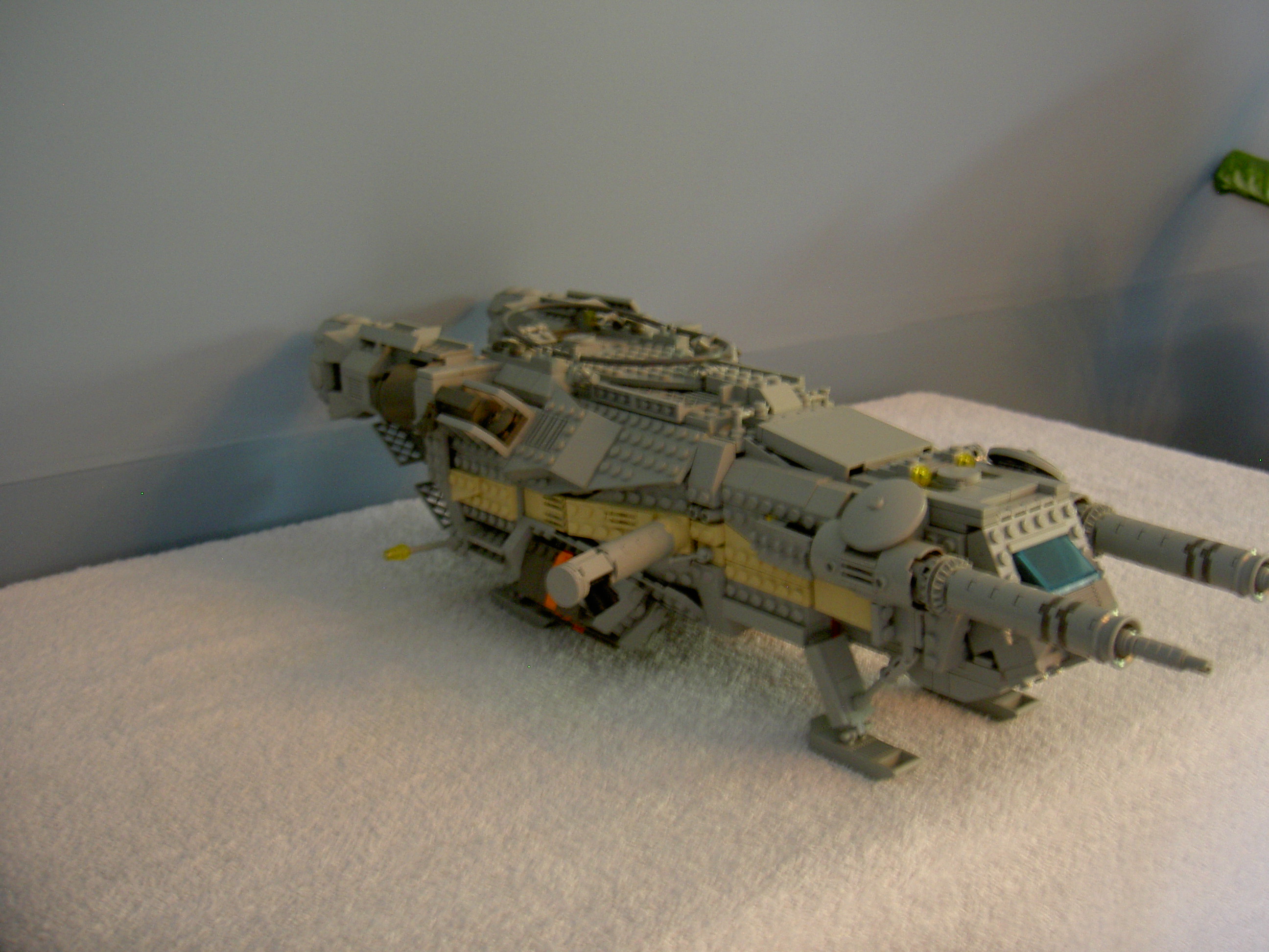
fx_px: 1430
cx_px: 634
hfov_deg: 47.9
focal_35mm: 39
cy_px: 476
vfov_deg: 36.8
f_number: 2.8
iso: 100
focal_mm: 8
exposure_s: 1/8
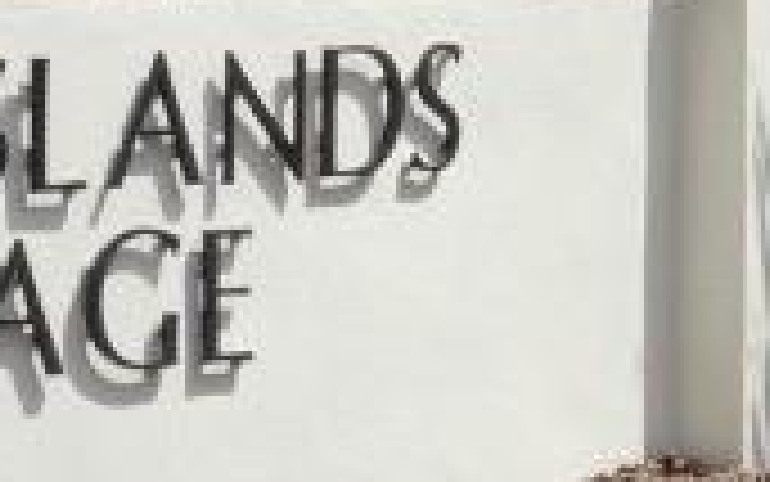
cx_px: 851
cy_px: -232
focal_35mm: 256
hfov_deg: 8.1
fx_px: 5374
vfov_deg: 5.1
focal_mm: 22
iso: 100
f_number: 13
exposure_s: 1/200
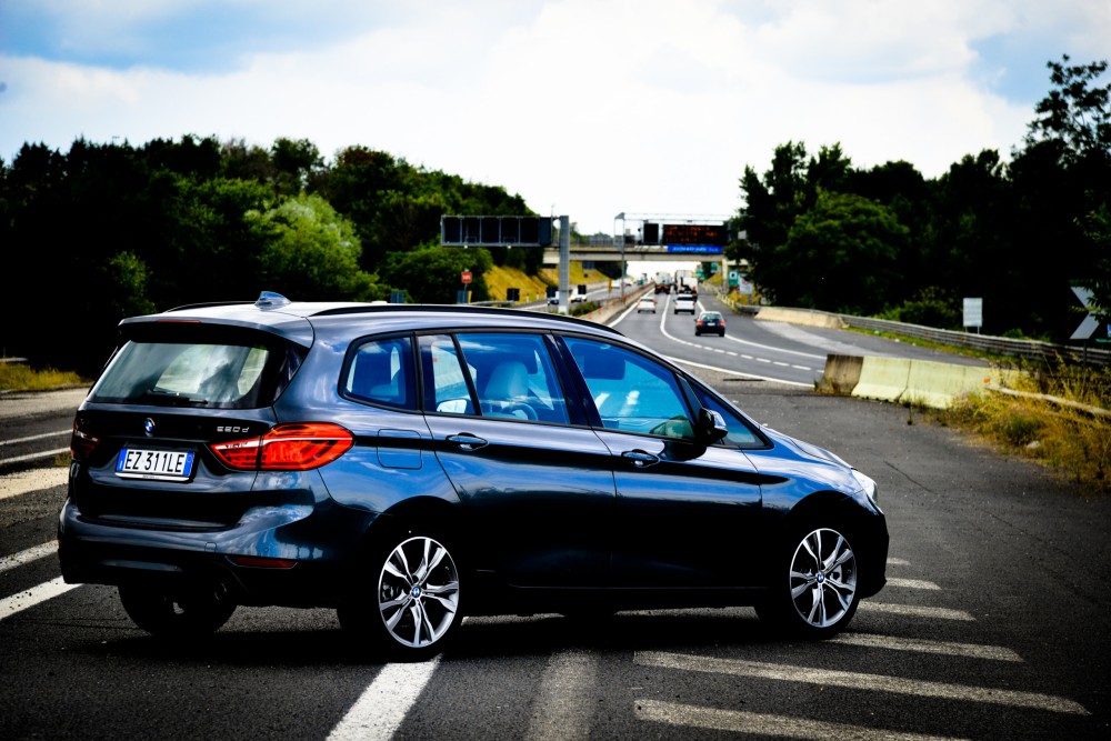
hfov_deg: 17.1
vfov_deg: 11.4
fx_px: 3704
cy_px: 370
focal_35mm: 120
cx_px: 556
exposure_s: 1/200
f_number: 7.1
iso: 100
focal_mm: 120
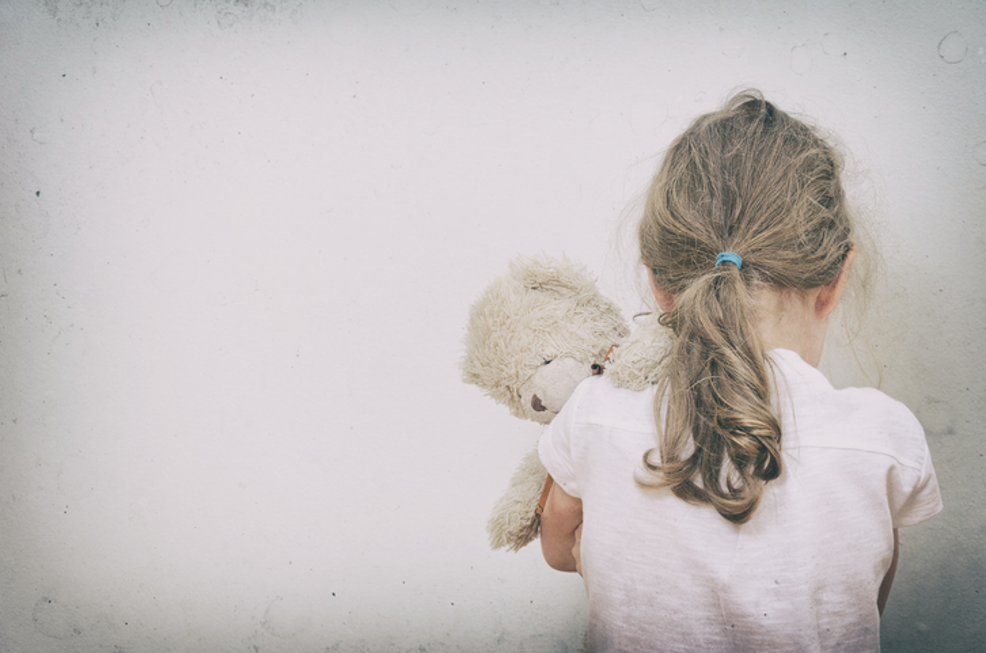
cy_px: 326
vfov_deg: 15.6
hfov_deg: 23.4
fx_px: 2378
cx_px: 493
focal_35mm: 87
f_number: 5.6
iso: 160
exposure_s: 1/200
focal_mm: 58
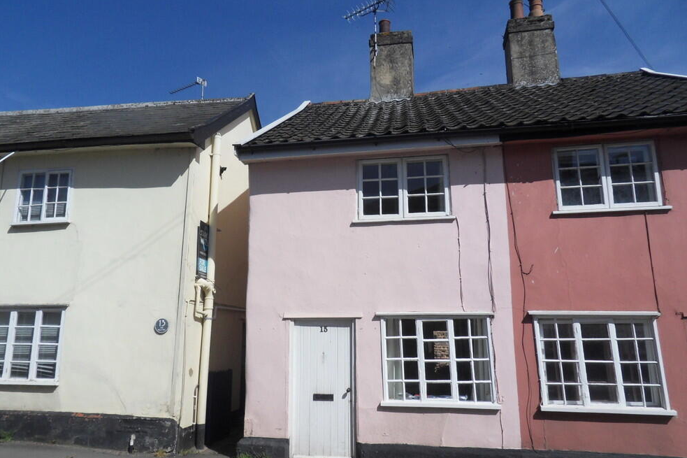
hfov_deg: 69.4
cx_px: 333
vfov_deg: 49.5
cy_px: 234
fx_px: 496
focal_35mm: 26
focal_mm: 4.2
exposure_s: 1/500
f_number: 7.5
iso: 80
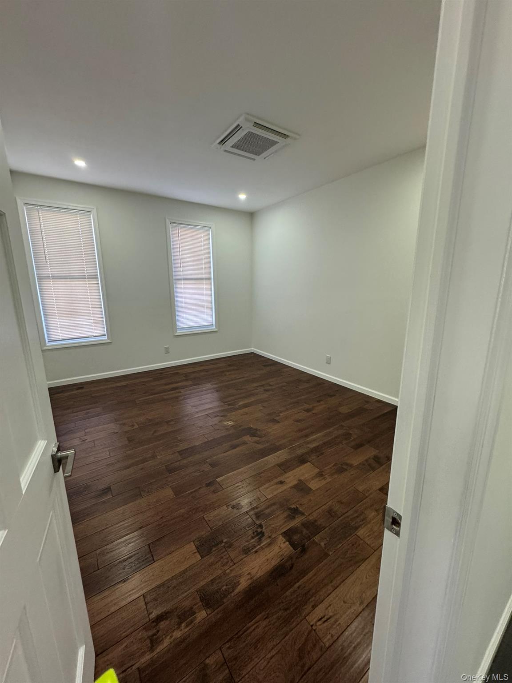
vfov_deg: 102.1
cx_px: 256
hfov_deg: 85.7
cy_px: 342
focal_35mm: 14
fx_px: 276
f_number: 2.2
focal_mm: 2.22
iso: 250
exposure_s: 1/120
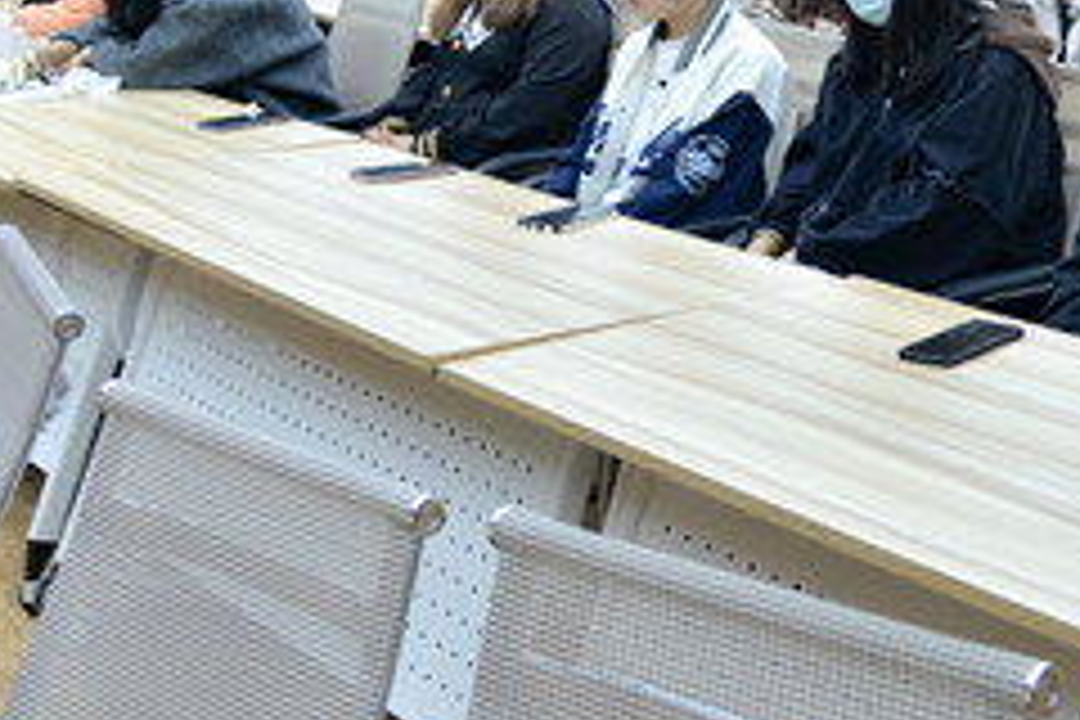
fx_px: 2160
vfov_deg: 17.9
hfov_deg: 26.4
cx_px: 1112
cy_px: -169
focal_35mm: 72
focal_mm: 27
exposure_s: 1/160
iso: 800
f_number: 4
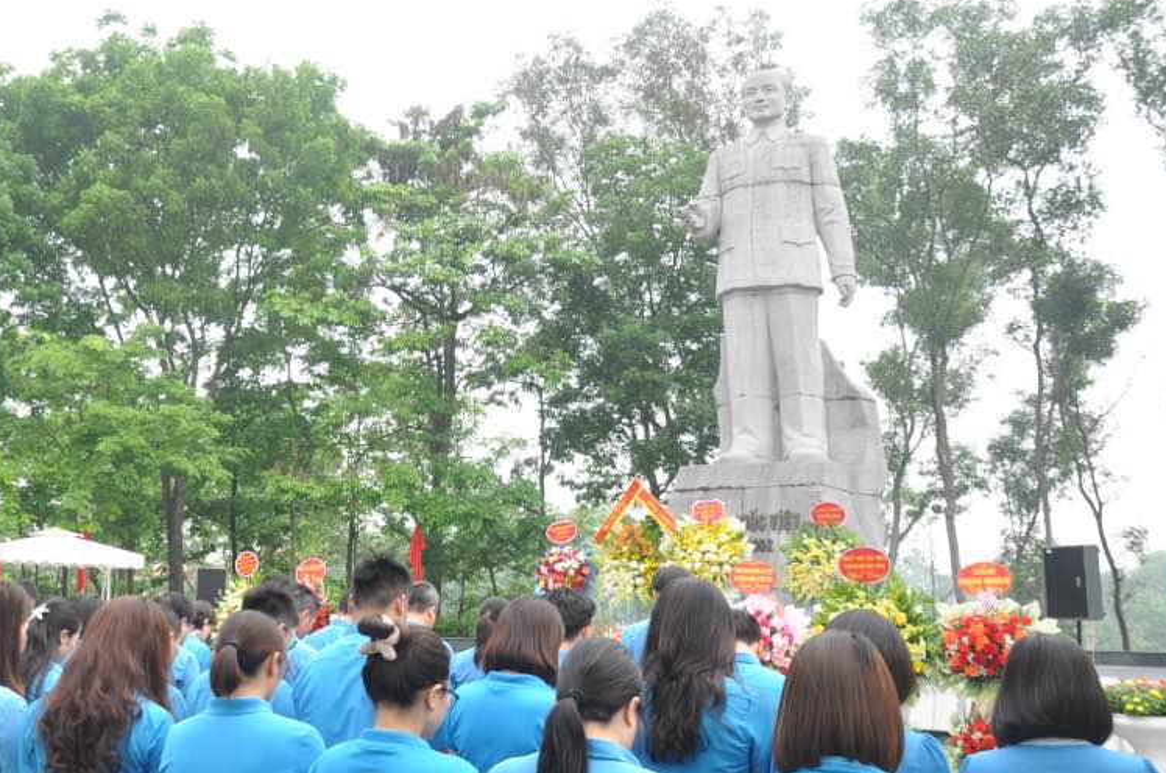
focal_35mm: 39
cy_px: 436
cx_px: 354
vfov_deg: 34.0
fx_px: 1261
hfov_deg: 48.5
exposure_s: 1/160
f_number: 5.6
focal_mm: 18
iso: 200
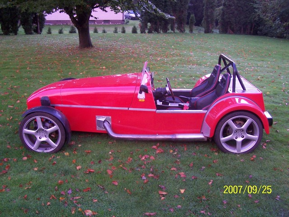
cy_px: 108
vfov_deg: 37.7
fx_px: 317
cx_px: 144
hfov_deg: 49.0
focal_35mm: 38
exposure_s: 1/15
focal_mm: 6.3
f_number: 2.8
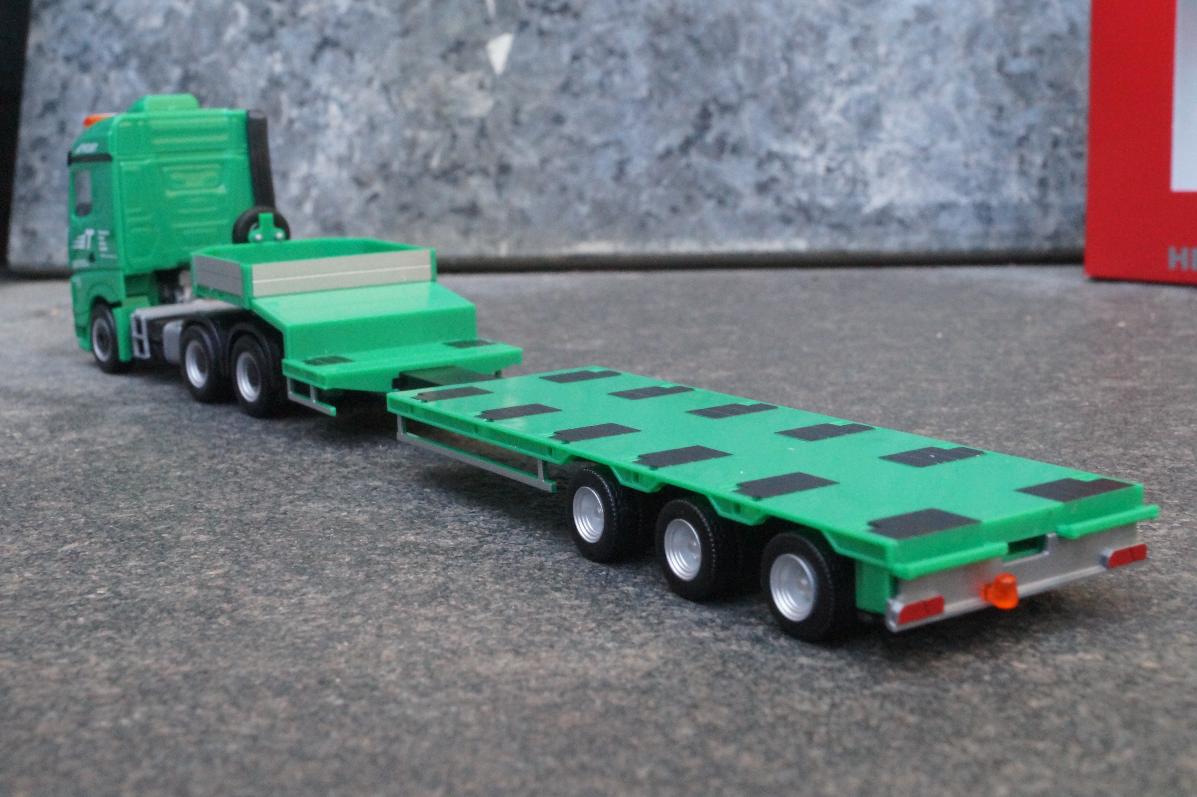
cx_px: 598
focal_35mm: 52
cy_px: 398
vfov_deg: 25.7
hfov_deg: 37.9
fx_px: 1745
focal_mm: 35
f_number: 22
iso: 3200
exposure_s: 1/30
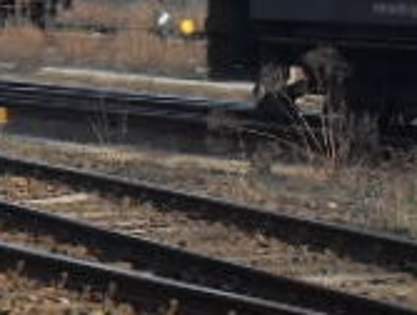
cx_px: 247
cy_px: 38
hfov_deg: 9.5
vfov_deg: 7.2
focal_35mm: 208
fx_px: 2511
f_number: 7
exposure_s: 1/90
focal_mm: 6.3
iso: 80
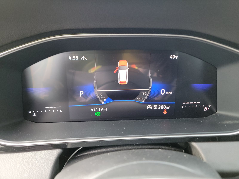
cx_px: 120
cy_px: 90
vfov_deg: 56.8
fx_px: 166
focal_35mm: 24
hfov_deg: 71.6
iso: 371
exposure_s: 1/59
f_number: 1.8
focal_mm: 6.7
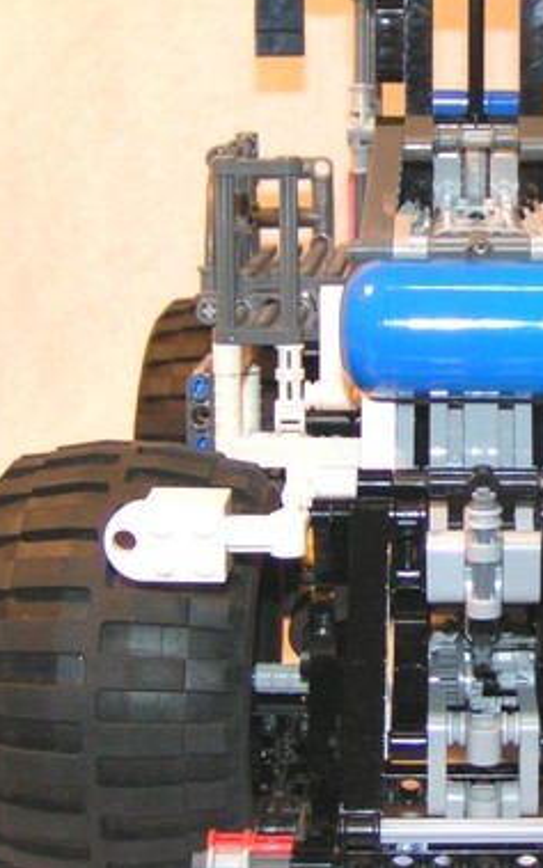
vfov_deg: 30.2
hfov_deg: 18.8
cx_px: 490
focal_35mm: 68
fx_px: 1609
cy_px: 403
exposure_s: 1/40
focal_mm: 5.8
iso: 200
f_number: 2.8
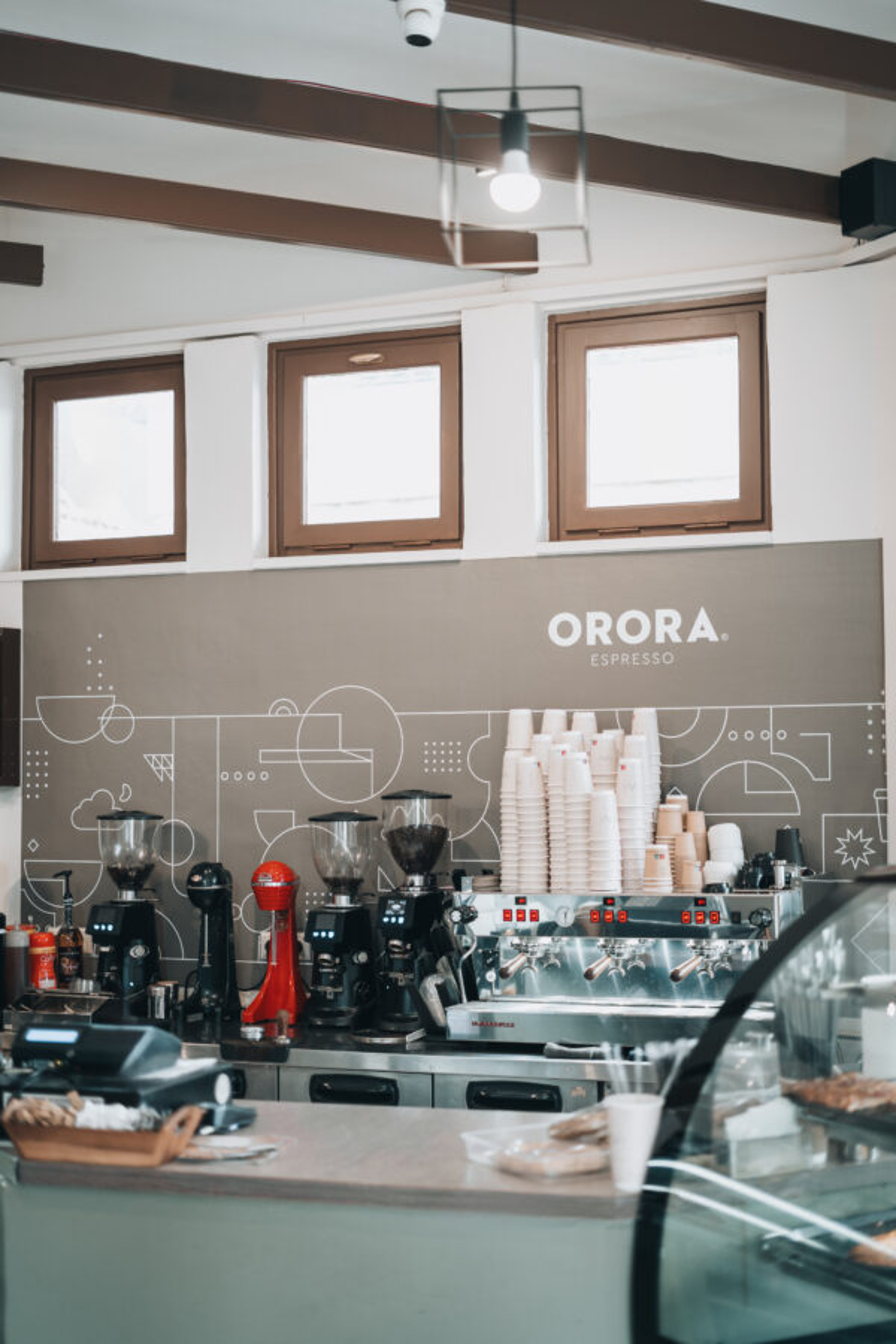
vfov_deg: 39.6
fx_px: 1867
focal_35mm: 50
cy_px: 672
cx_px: 448
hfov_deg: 27.0
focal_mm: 50
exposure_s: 1/80
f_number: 1.8
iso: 250
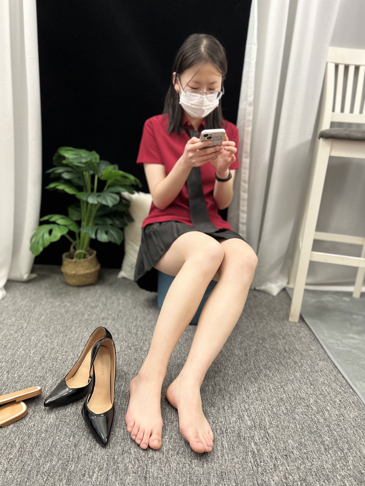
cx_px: 182
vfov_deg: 67.3
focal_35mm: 26
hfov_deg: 53.1
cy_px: 243
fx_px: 366
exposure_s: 1/76
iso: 125
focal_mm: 5.7
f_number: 1.5
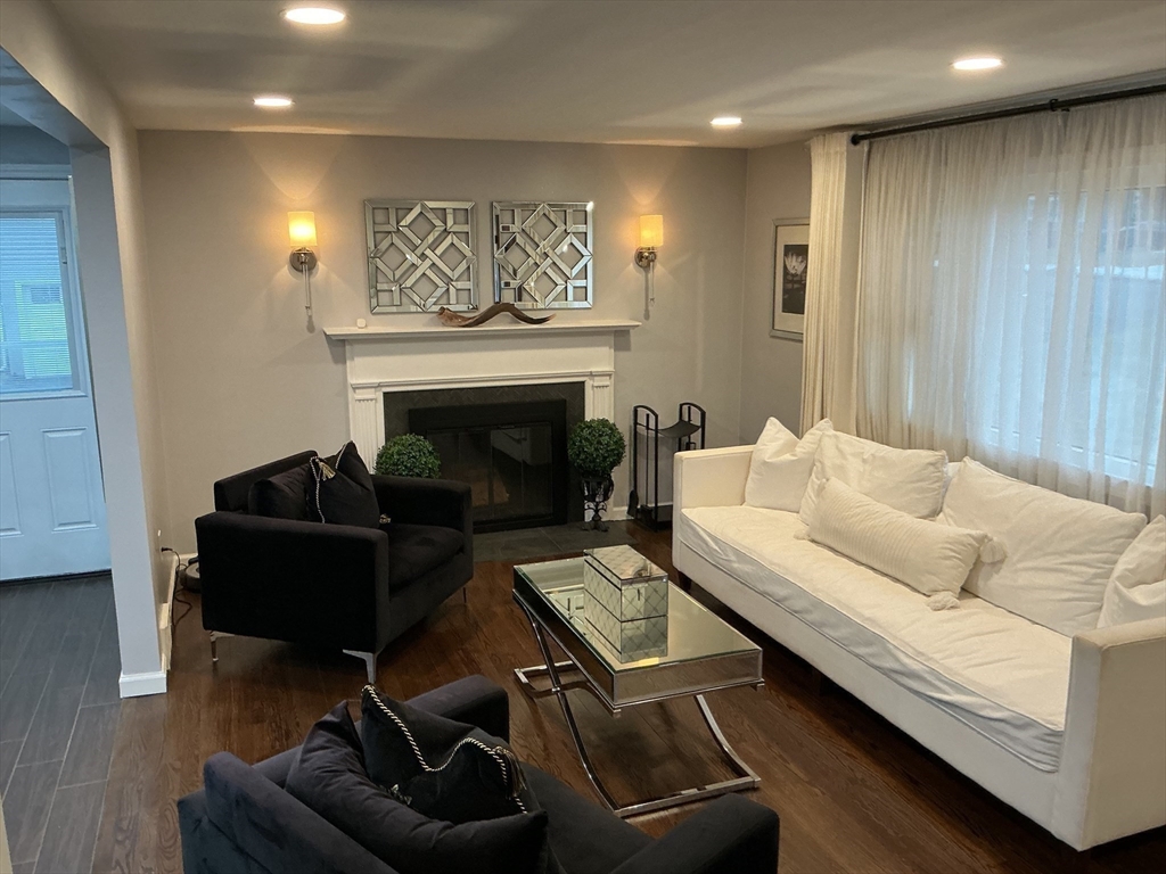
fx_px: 977
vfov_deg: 48.2
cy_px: 437
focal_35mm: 29
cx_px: 583
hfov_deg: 61.7
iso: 125
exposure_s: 1/60
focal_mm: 3
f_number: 1.8
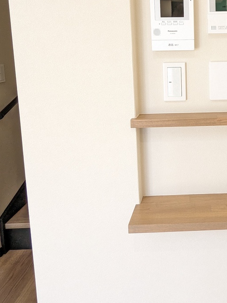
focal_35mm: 31
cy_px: 78
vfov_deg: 55.7
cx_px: 207
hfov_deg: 41.6
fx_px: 271
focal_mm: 2.35
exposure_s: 1/120
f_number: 2.2
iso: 249
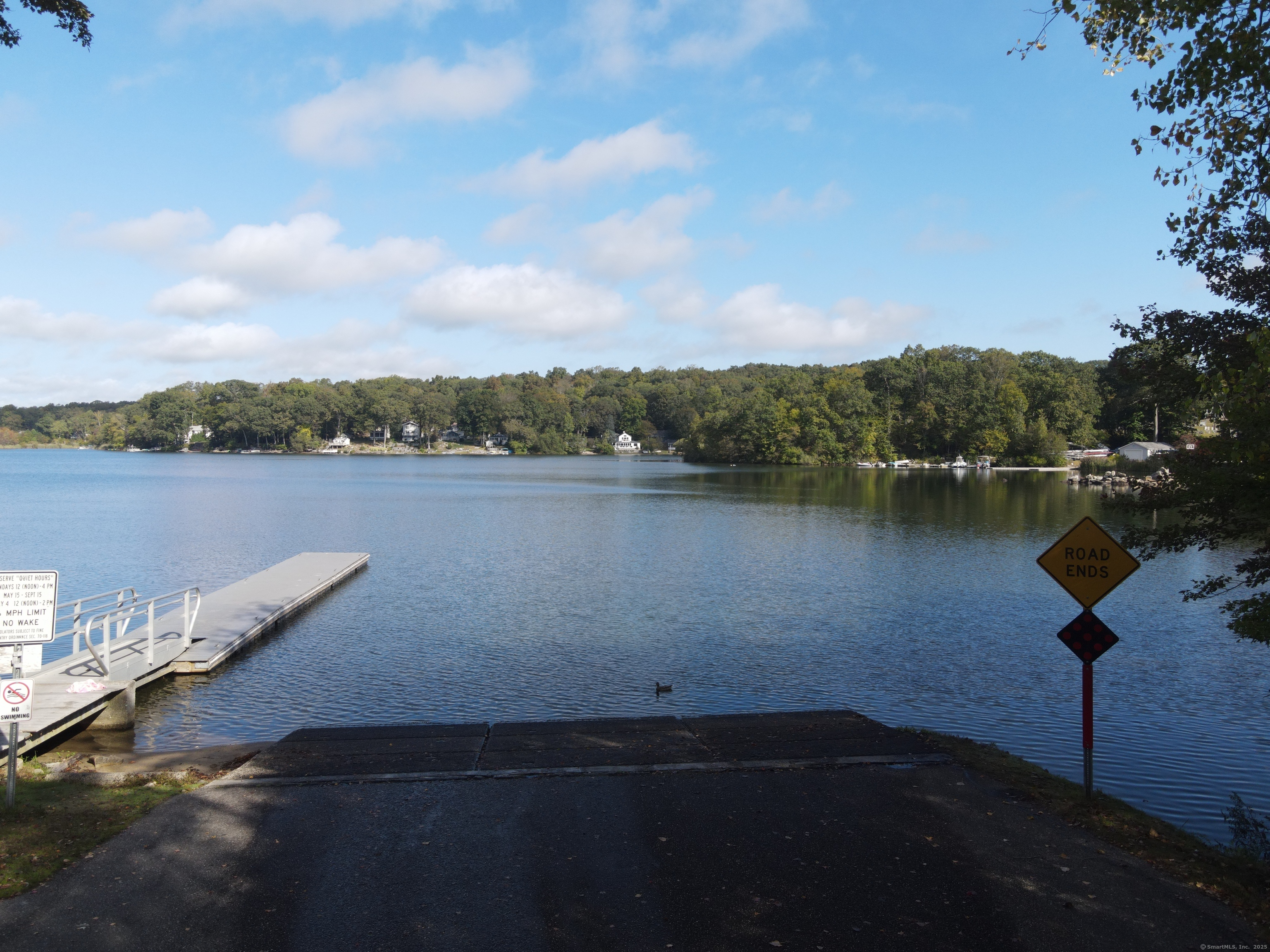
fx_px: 881
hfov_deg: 71.6
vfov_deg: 56.8
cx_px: 635
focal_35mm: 24
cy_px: 476
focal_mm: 4.5
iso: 100
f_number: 2.8
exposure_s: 1/400
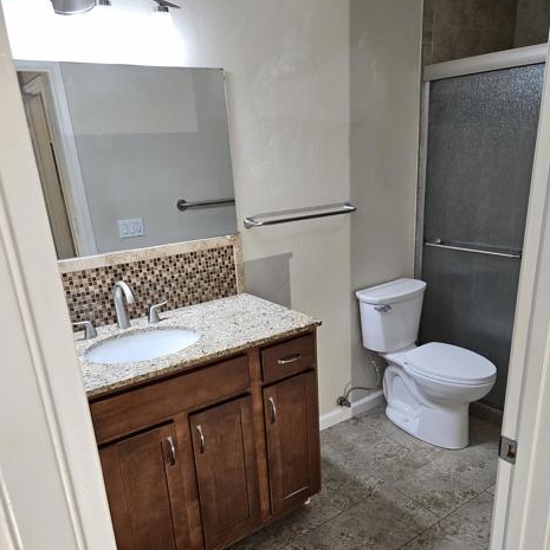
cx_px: 282
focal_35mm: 28
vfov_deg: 56.9
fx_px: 503
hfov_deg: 57.3
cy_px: 329
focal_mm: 5.4
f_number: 1.8
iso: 200
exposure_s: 1/120
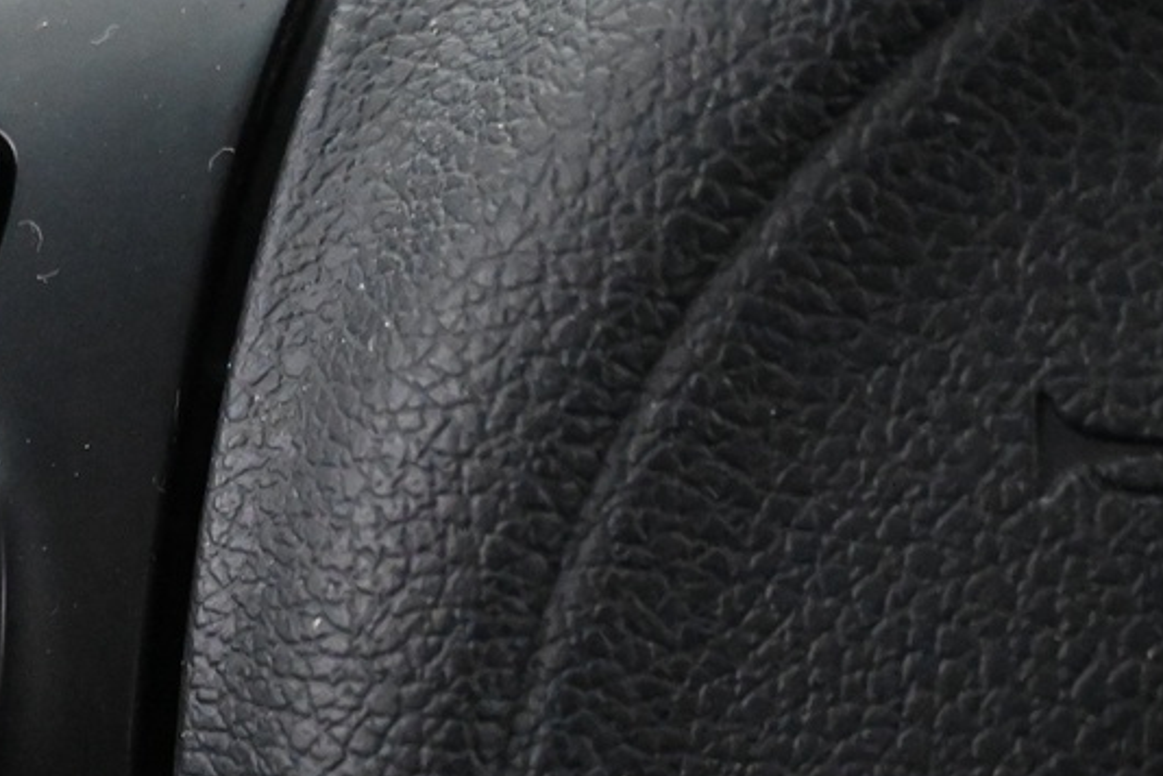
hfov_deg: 19.7
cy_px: 687
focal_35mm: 98
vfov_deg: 13.9
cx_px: -220
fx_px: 3158
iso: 6400
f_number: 4
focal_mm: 21.5
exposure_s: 1/30
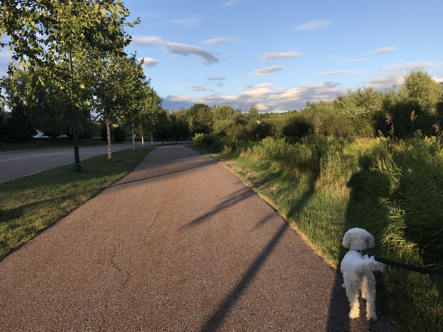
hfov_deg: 63.4
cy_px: 166
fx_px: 358
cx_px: 222
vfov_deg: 49.7
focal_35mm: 28
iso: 20
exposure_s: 1/656
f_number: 1.8
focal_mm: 3.99
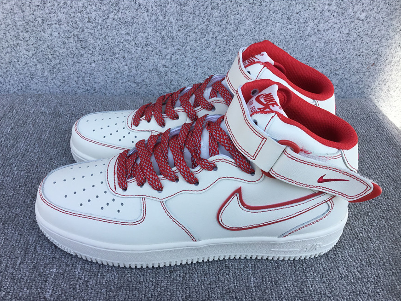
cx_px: 197
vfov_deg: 44.2
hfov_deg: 56.8
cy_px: 154
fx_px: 371
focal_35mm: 32
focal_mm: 3.3
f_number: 2.4
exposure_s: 1/503
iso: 25
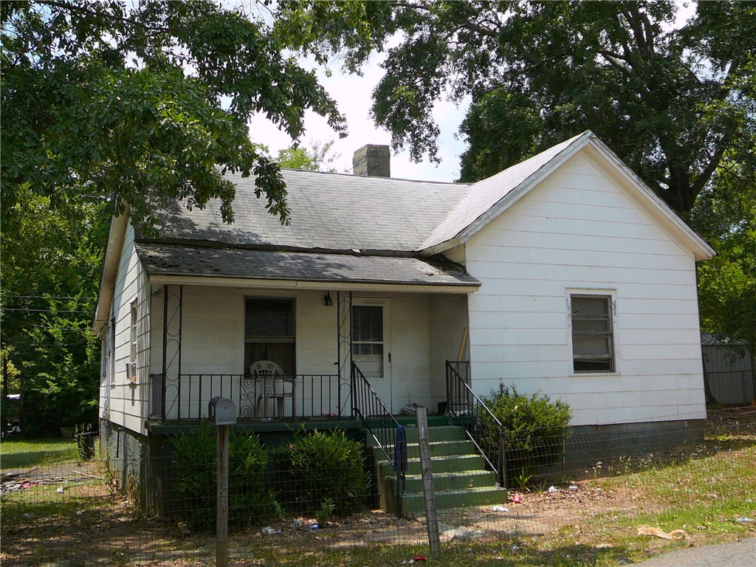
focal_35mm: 35
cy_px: 284
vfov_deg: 40.7
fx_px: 764
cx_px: 378
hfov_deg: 52.6
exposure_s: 1/800
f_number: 2.8
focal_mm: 5.2
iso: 80
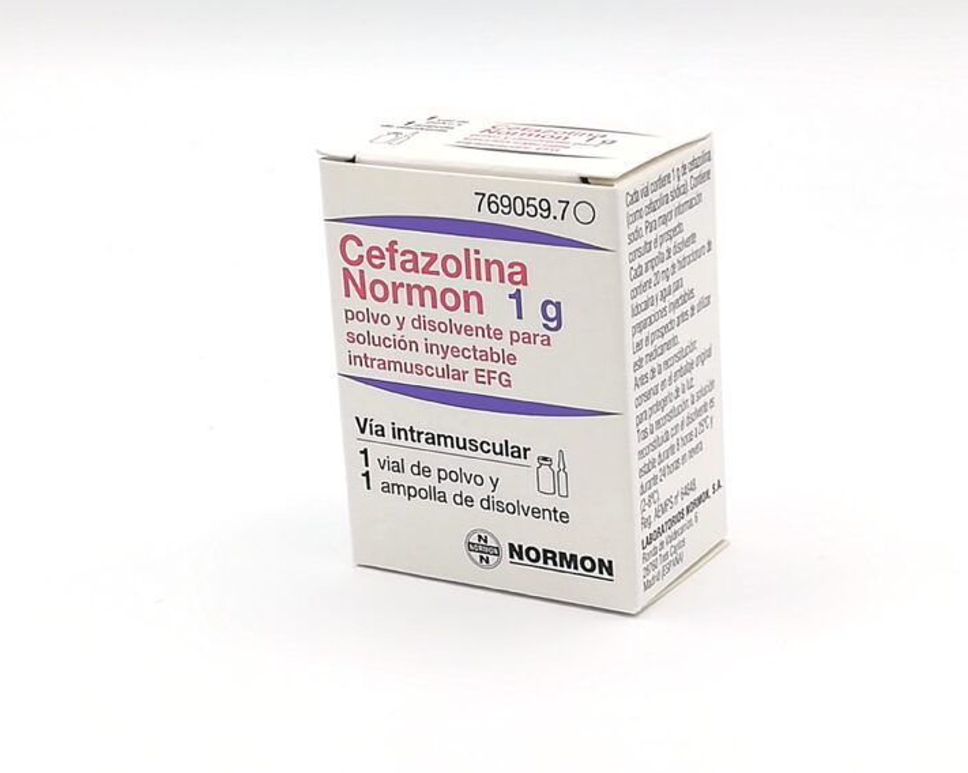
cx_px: 449
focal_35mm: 96
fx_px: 2749
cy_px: 389
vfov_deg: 16.0
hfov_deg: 20.0
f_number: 2.2
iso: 50
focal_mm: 3.83
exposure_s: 1/458
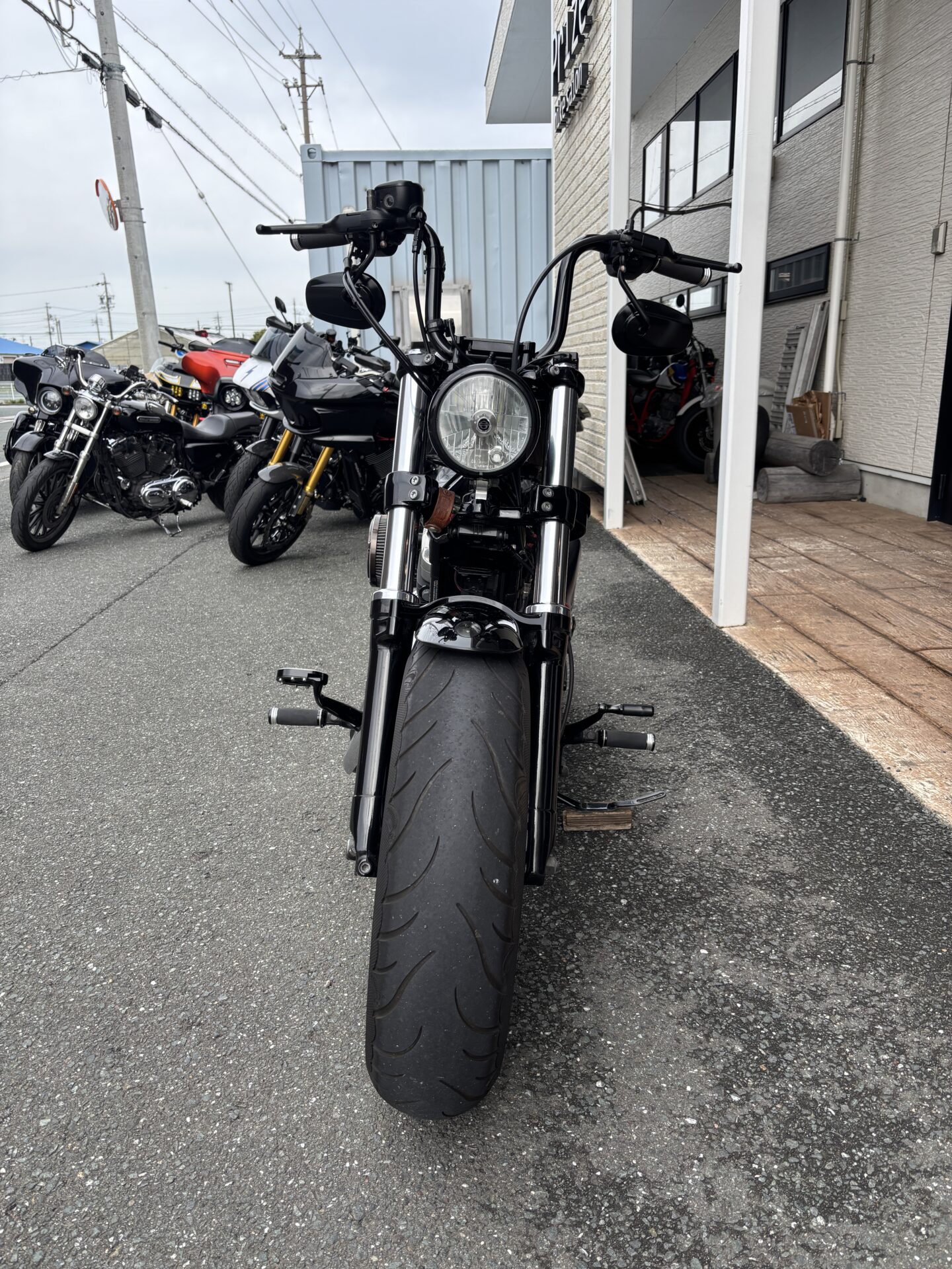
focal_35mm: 26
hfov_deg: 53.1
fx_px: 953
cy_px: 634
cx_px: 476
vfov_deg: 67.3
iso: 50
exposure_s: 1/865
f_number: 1.6
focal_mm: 5.96
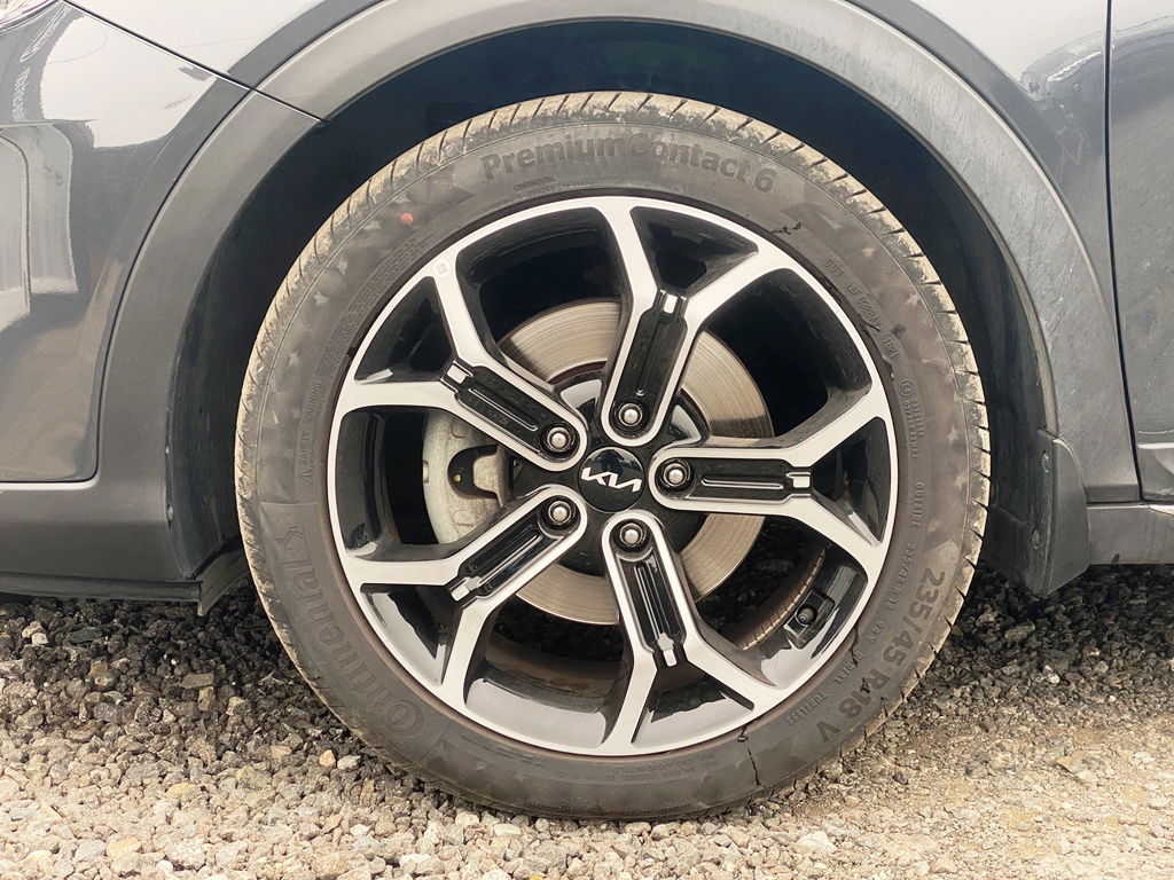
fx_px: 1764
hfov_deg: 36.8
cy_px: 440
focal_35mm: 52
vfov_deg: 28.0
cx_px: 587
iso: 64
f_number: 2
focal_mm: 6
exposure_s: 1/122
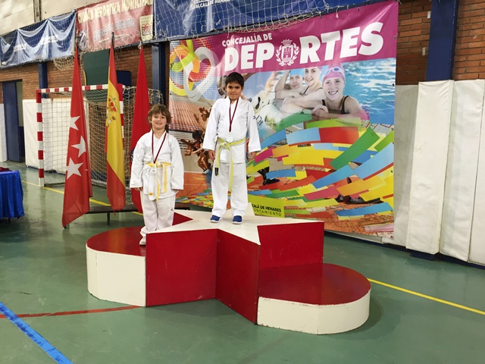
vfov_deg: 48.2
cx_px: 242
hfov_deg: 61.7
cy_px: 182
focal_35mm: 29
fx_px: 406
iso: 80
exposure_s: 1/33
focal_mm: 4.15
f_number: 2.2
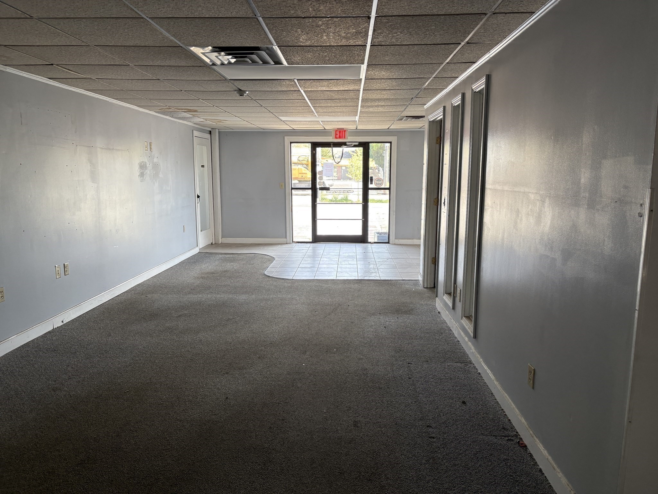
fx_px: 494
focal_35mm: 26
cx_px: 329
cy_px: 247
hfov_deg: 67.3
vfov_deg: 53.1
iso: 80
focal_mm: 5.96
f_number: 1.6
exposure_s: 1/121
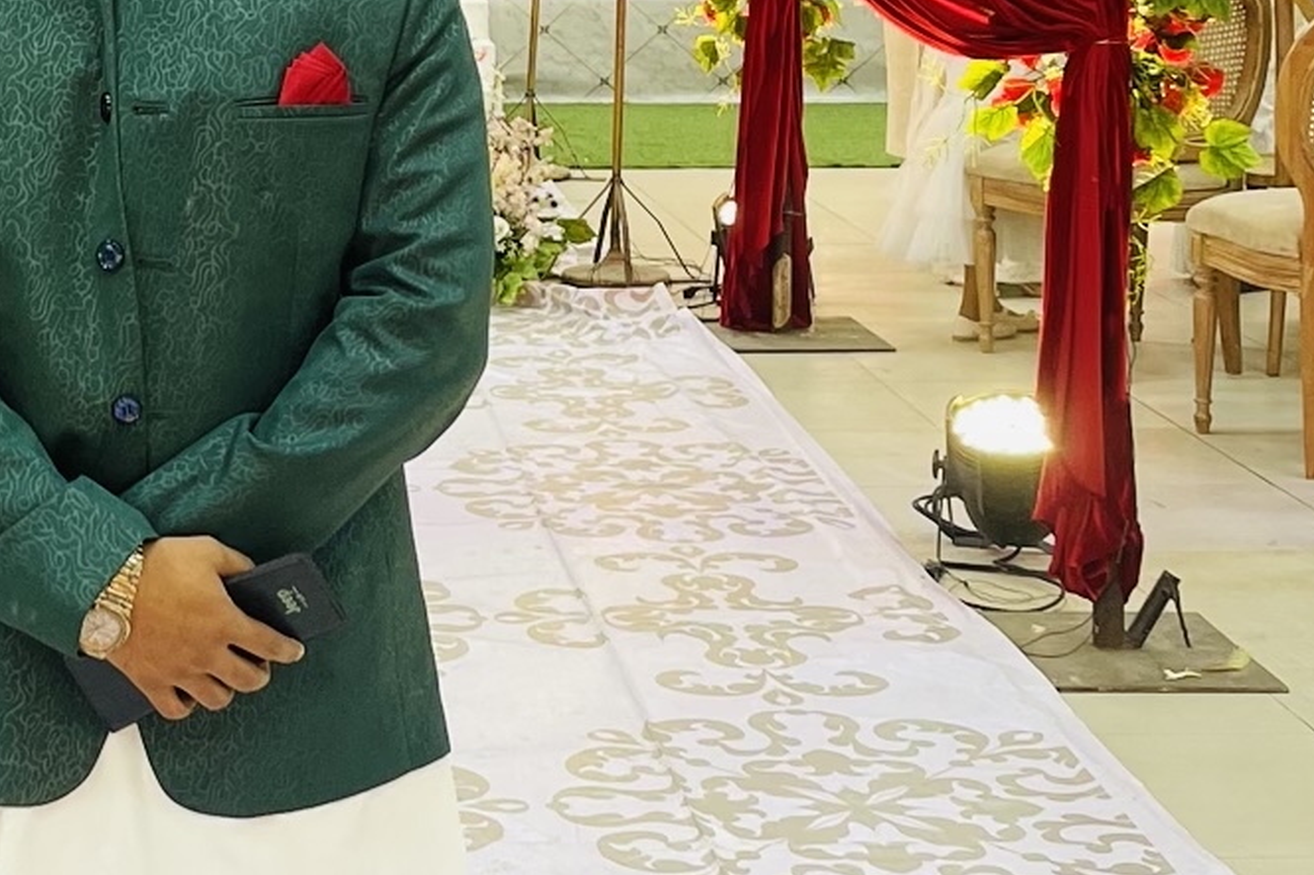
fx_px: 2992
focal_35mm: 82
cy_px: 22
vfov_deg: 16.3
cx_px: 55
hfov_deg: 23.9
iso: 100
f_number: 1.6
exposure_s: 1/50
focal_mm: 4.2
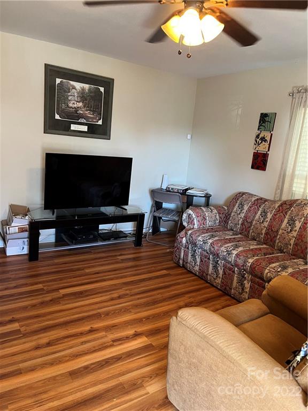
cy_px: 206
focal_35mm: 26
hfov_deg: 53.1
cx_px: 154
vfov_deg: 67.3
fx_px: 308
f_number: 1.6
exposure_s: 1/60
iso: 400
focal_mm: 5.1
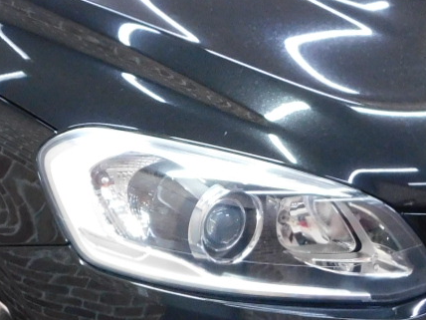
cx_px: 198
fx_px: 1058
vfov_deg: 17.2
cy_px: 139
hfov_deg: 22.8
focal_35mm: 86
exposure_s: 1/20
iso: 400
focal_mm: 4
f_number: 3
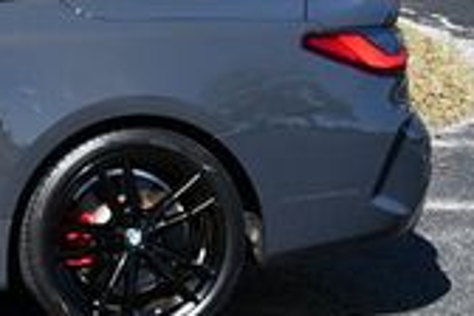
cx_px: -324
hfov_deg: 11.5
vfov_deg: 8.0
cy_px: -118
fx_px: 2212
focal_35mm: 168
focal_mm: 22
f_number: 8
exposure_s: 1/250
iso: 100
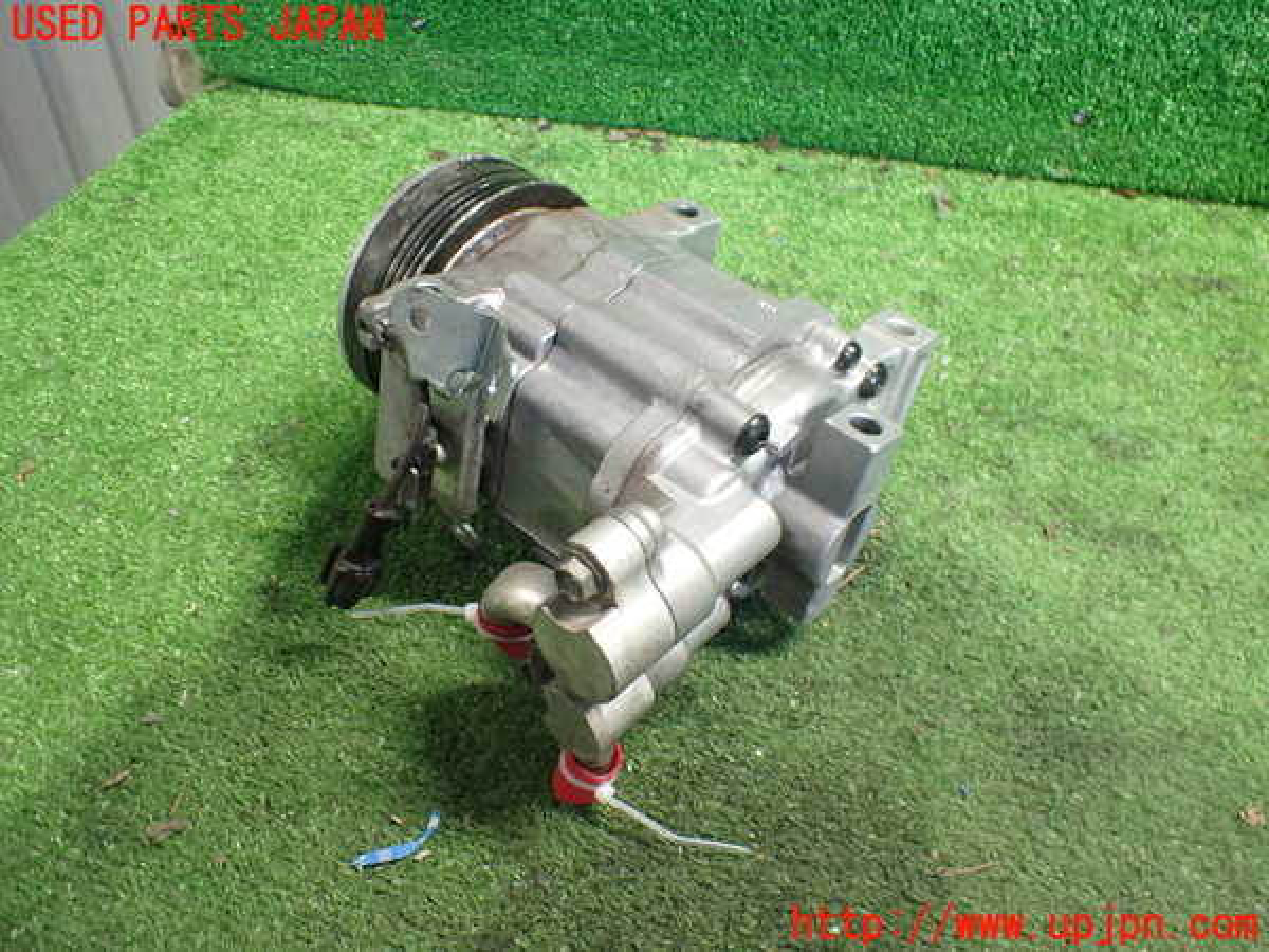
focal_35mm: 30
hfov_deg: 60.0
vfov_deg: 46.8
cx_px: 634
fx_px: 1100
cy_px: 476
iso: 800
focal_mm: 5.4
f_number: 2.3
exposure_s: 1/30
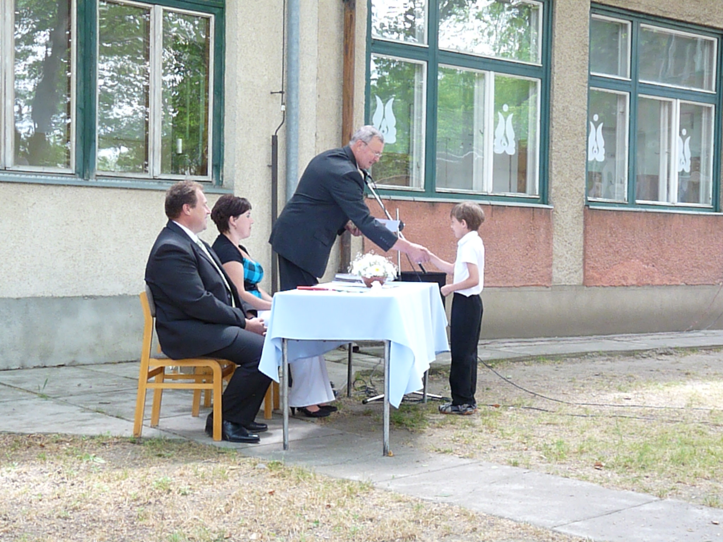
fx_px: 1232
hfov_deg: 32.7
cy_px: 271
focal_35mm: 59
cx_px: 362
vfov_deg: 24.8
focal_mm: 10.4
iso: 800
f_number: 4
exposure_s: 1/125
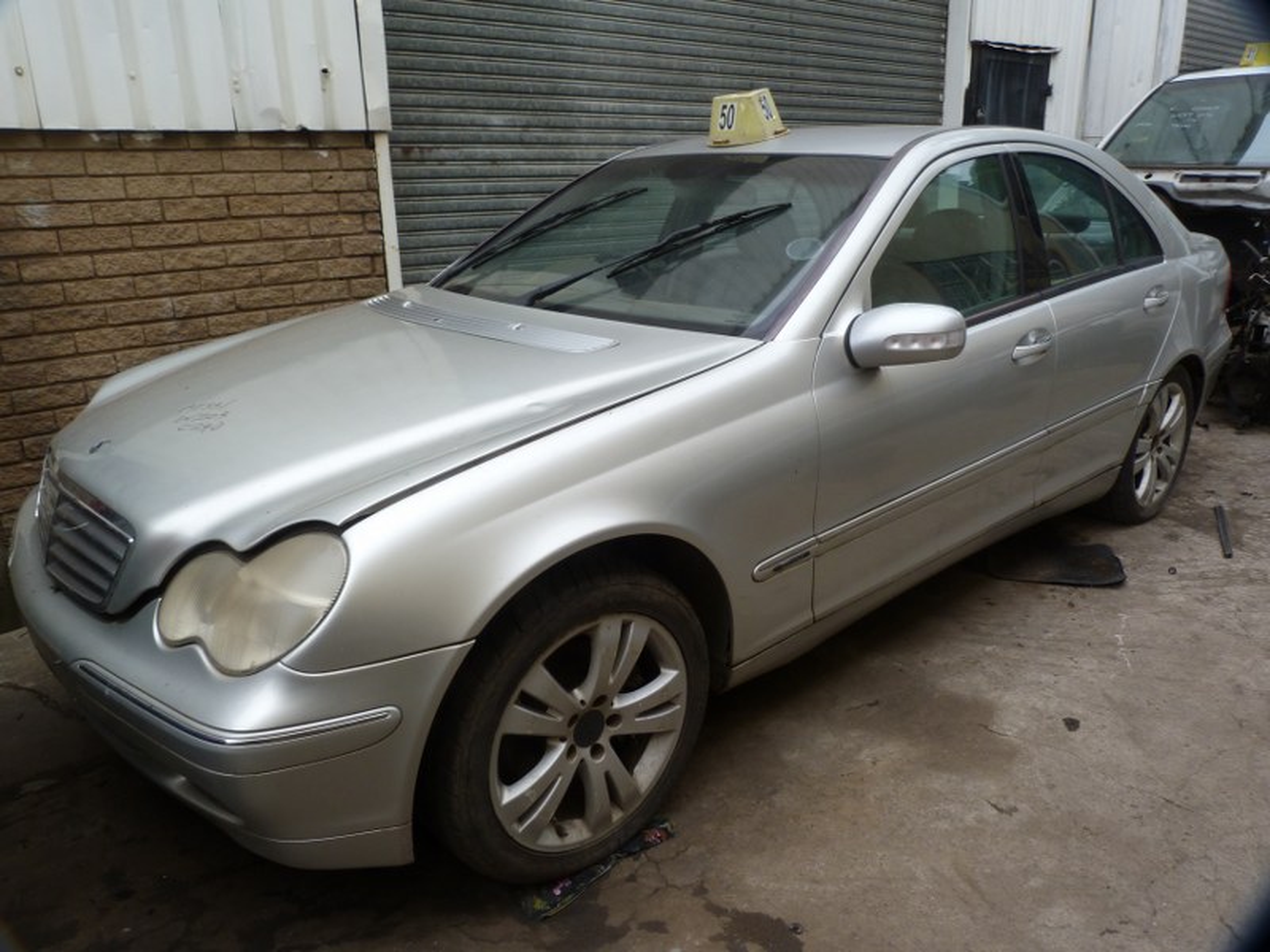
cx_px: 635
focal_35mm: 25
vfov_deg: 54.9
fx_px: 917
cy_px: 476
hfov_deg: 69.4
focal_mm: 4.5
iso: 80
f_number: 4
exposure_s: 1/160
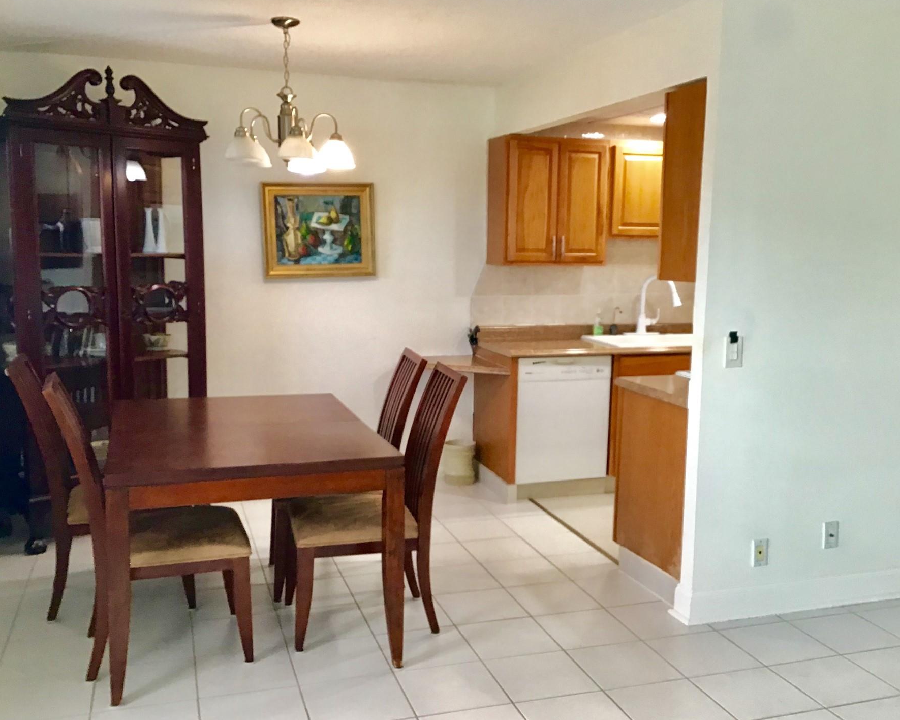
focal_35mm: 35
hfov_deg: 51.5
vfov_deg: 42.2
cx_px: 478
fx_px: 932
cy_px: 367
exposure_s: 1/30
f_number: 2.4
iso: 64
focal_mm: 3.3
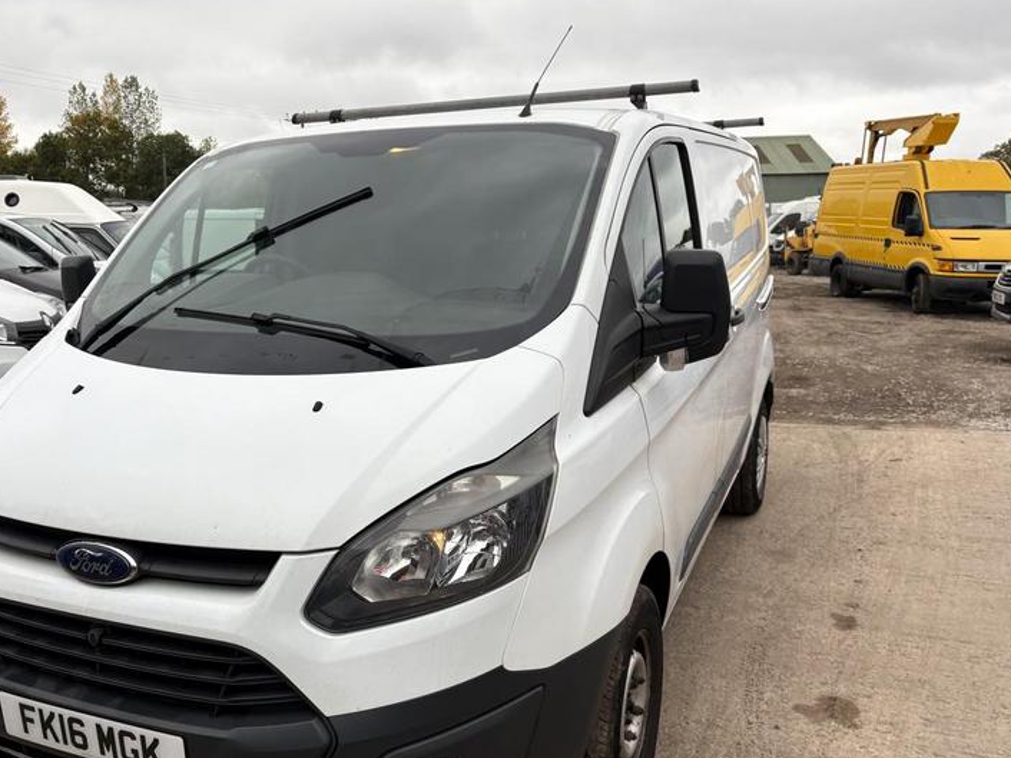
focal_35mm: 33
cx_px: 391
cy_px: 446
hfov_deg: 54.8
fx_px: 963
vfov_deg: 42.8
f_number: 1.6
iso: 50
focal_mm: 5.96
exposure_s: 1/427
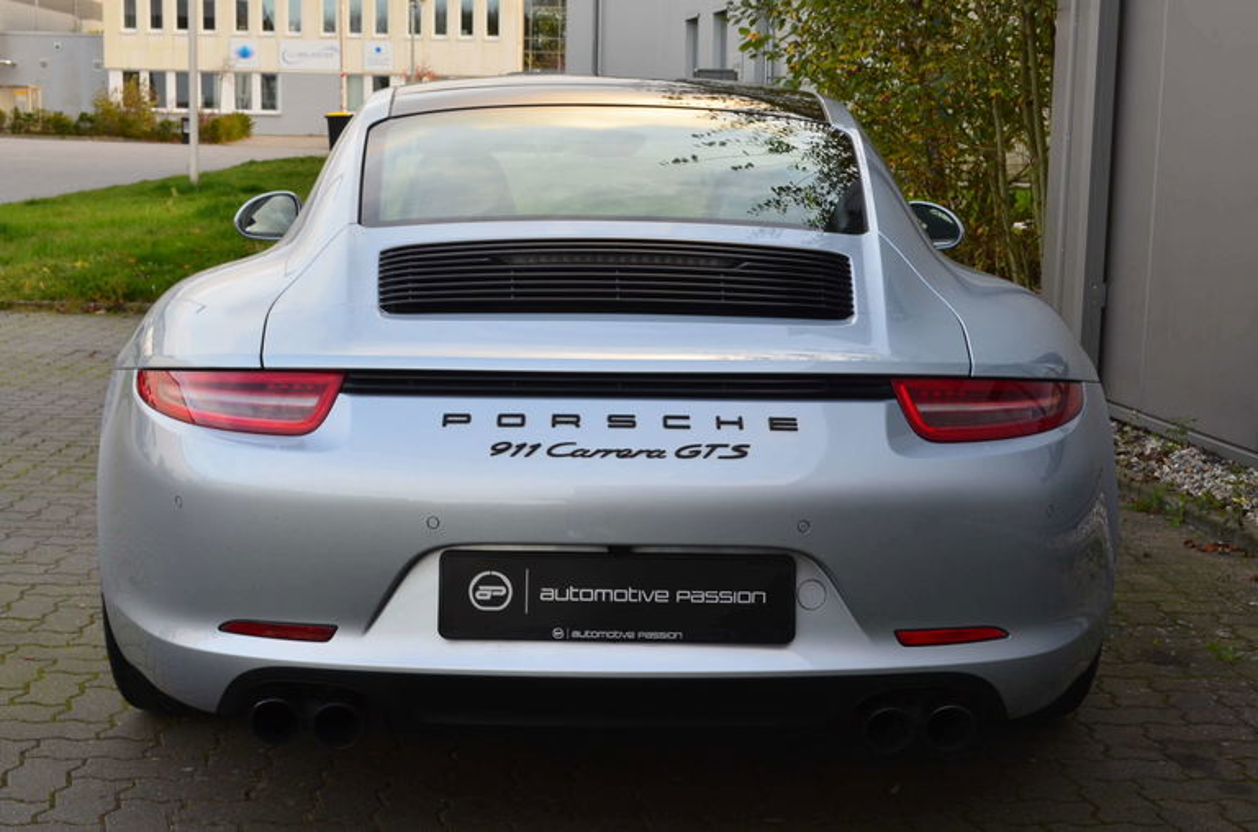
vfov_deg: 24.9
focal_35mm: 54
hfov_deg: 37.0
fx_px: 1882
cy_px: 416
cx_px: 629
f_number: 9
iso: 400
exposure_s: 1/30
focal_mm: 36
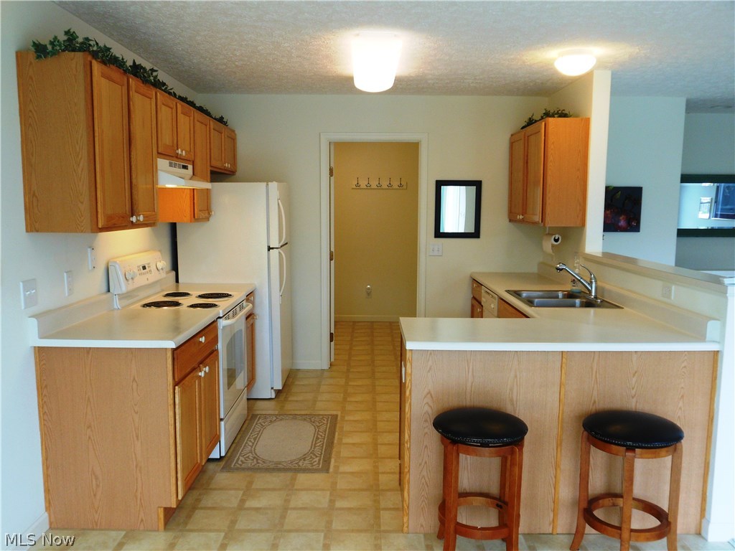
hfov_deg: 55.4
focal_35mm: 33
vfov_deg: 42.9
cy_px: 276
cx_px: 368
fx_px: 701
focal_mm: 6
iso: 125
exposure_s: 1/30
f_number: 3.5
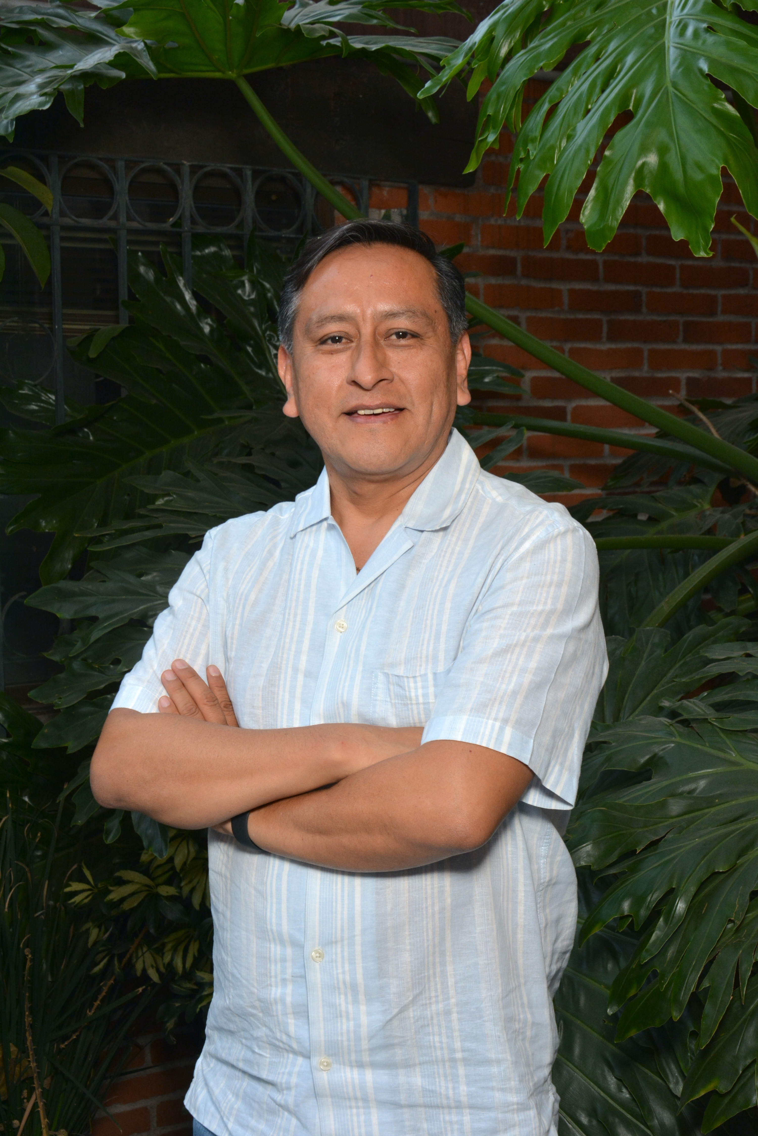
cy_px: 568
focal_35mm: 60
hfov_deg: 22.6
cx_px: 379
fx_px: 1894
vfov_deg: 33.4
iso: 640
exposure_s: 1/100
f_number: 9
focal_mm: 40
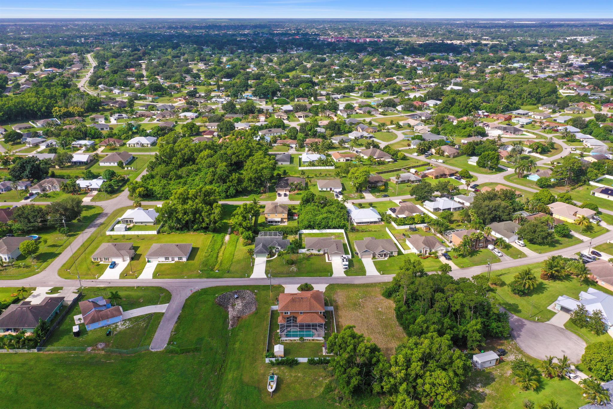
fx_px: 477
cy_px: 204
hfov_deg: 65.5
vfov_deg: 46.4
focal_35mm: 28
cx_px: 306
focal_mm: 10.26
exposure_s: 1/500
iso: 100
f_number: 6.3
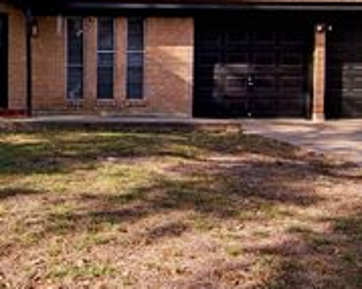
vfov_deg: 31.3
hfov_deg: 35.2
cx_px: -12
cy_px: 60
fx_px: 503
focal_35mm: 47
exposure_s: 1/640
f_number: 8
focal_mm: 12
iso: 200
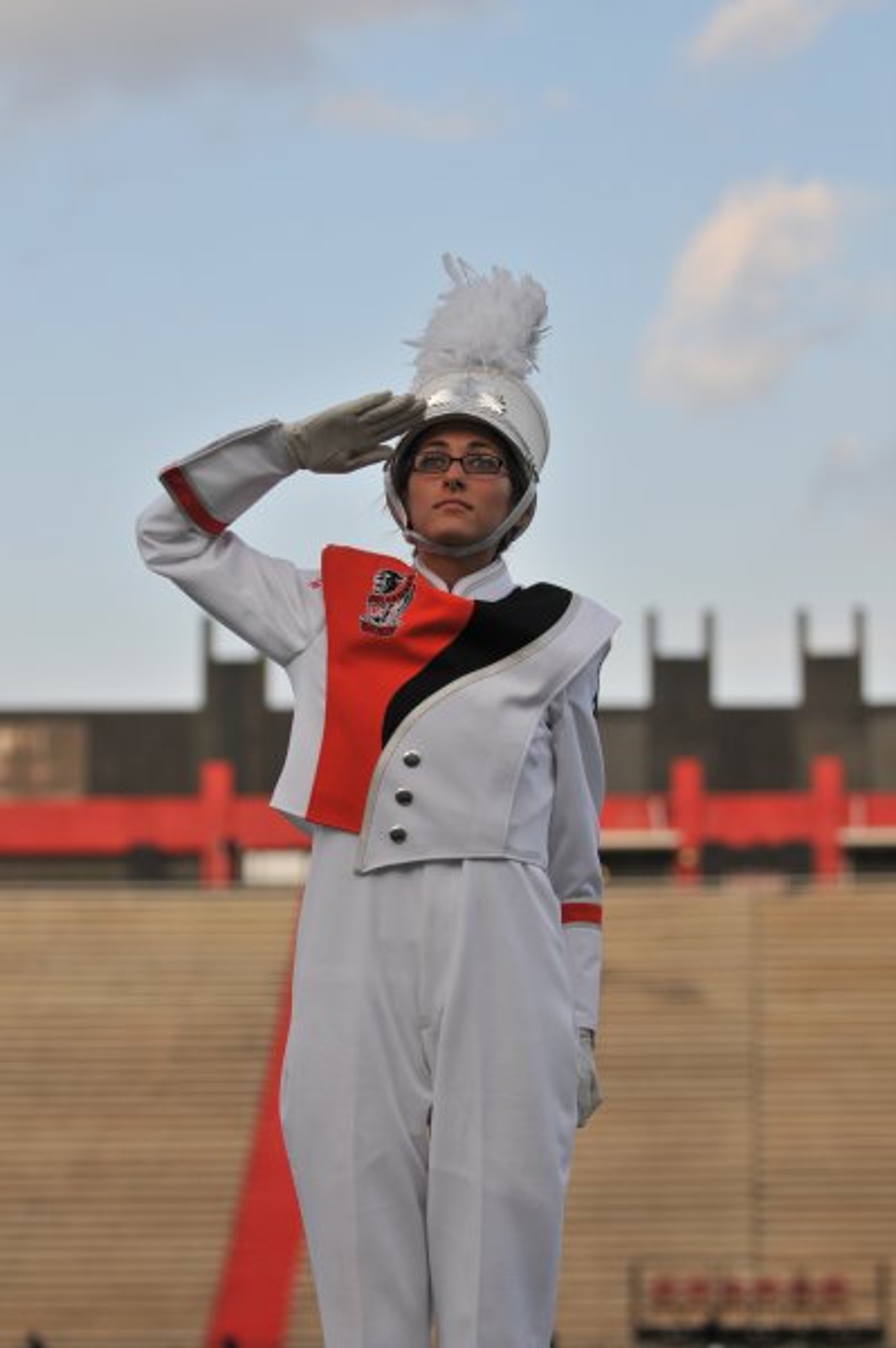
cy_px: 674
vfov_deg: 17.1
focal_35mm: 120
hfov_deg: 11.4
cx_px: 448
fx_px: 4487
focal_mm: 80
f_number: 2.8
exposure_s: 1/2500
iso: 200
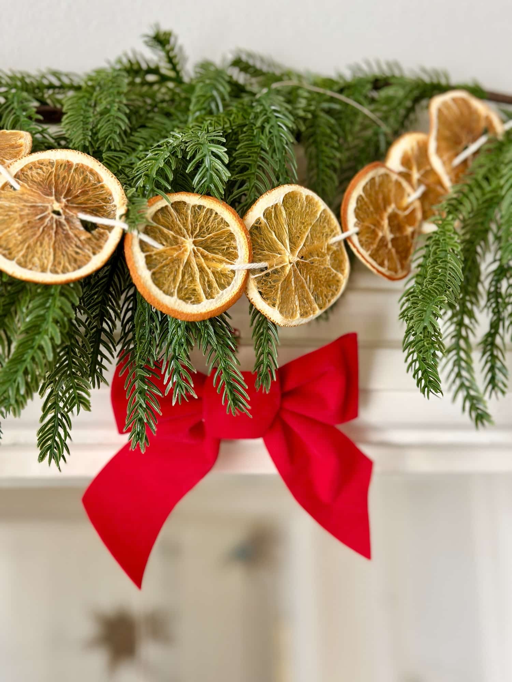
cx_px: 256
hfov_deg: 30.3
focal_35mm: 48
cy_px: 341
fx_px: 947
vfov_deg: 39.7
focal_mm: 6.86
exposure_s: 1/115
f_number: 1.78
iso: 125
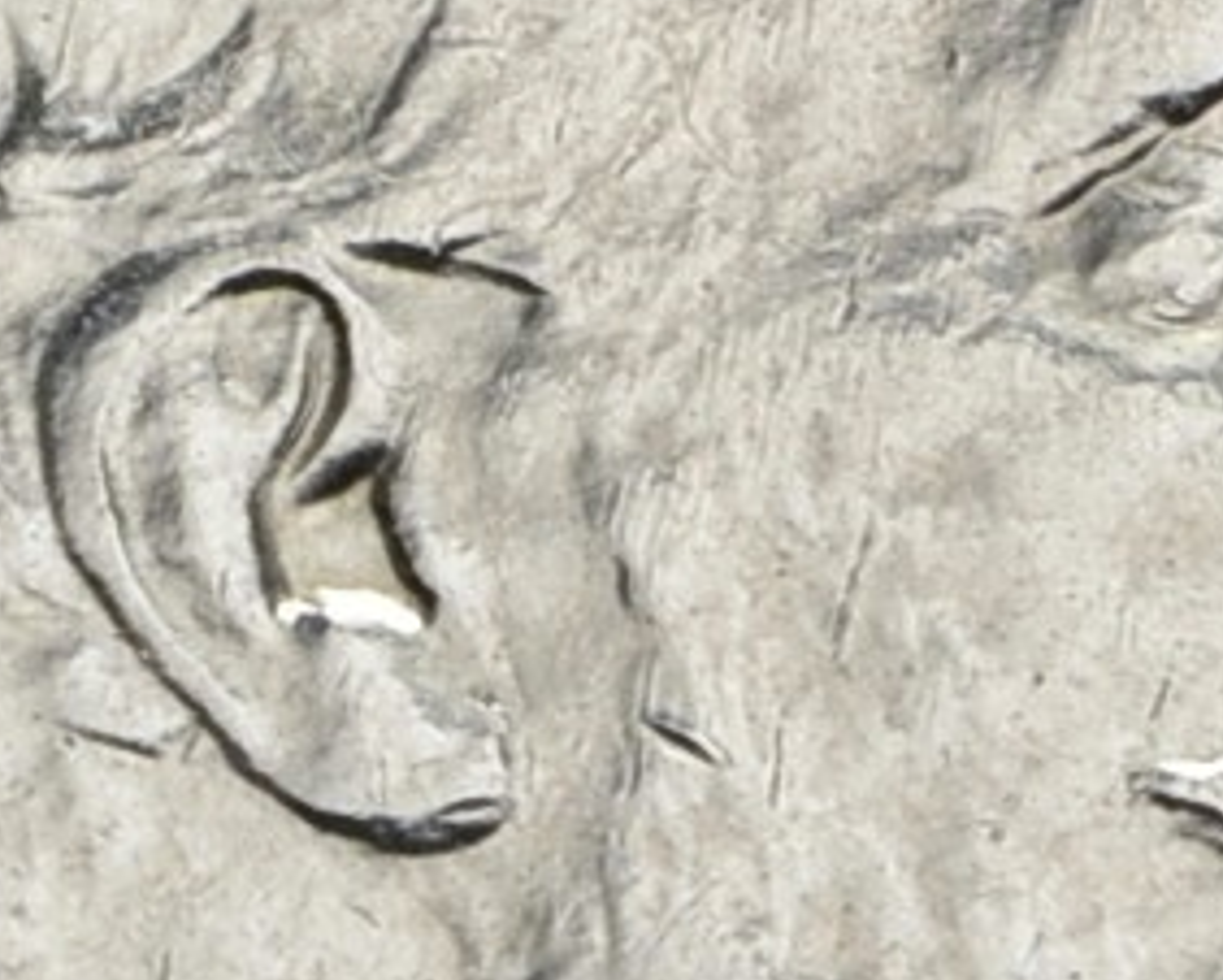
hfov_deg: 3.2
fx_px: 21334
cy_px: 1769
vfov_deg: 2.6
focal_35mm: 589
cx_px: 3331
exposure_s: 1/250
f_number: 14
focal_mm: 48
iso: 400
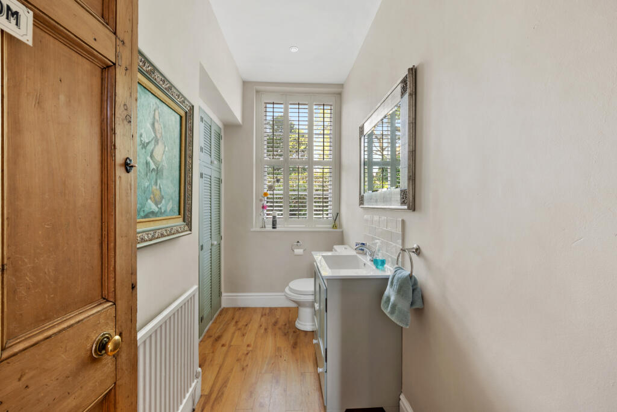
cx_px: 308
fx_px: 240
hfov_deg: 104.2
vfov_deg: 81.2
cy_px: 206
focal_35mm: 14
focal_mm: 14
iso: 100
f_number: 10
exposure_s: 1.6
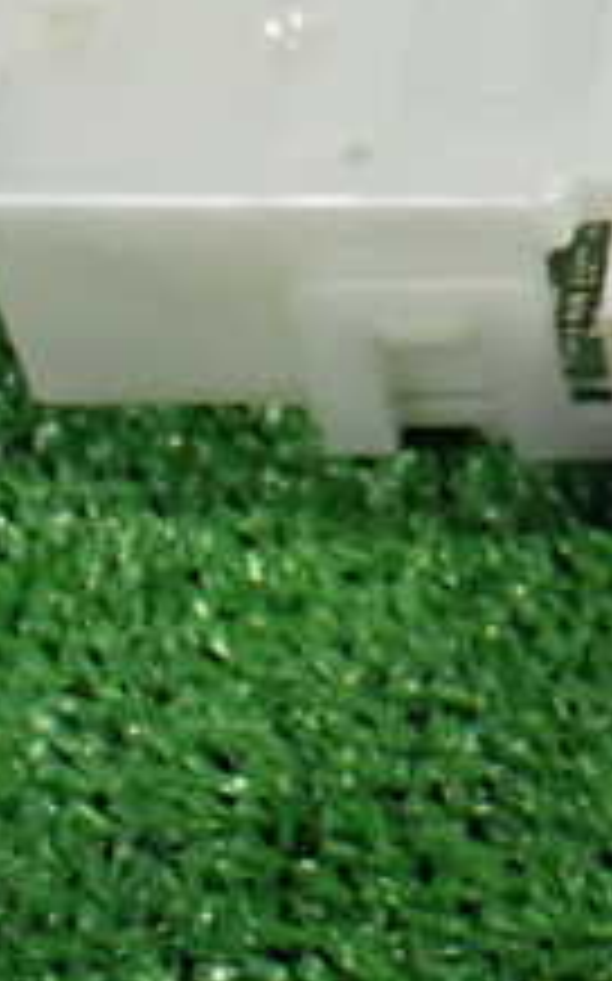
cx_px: 1112
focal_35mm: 111
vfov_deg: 18.5
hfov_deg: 11.0
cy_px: 126
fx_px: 2966
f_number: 2.7
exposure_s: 1/50
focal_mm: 6.83
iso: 800
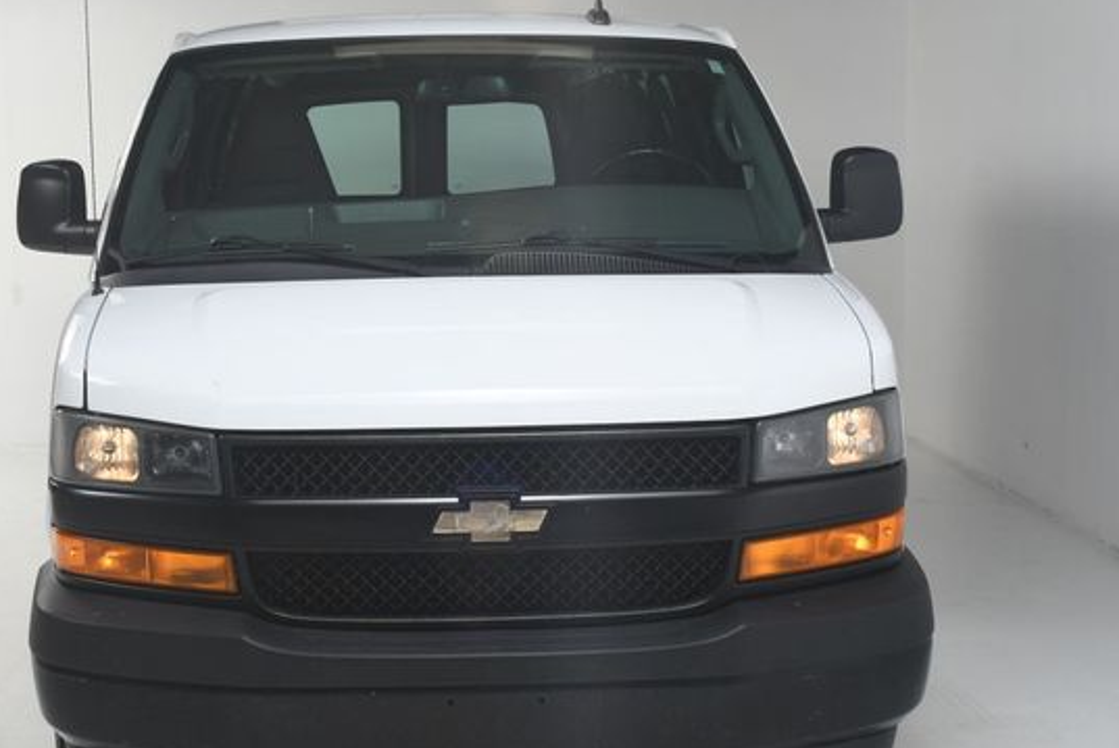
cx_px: 492
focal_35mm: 62
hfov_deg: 32.3
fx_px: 1929
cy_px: 419
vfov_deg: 21.9
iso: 100
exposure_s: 1/160
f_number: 13
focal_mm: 26
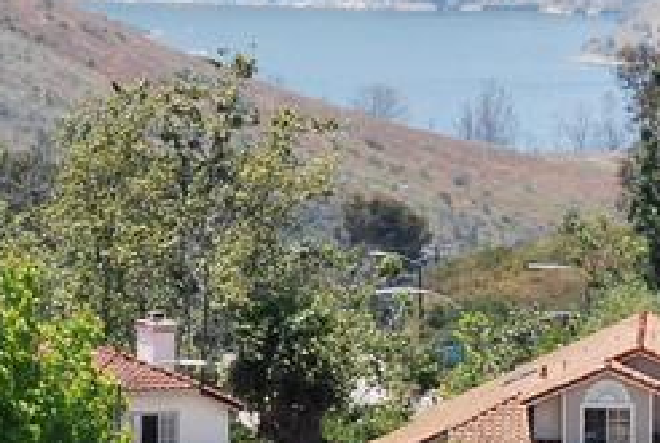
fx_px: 7391
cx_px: 172
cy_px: -28
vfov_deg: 3.4
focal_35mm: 402
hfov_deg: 5.1
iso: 200
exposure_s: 1/250
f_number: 10
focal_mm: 55
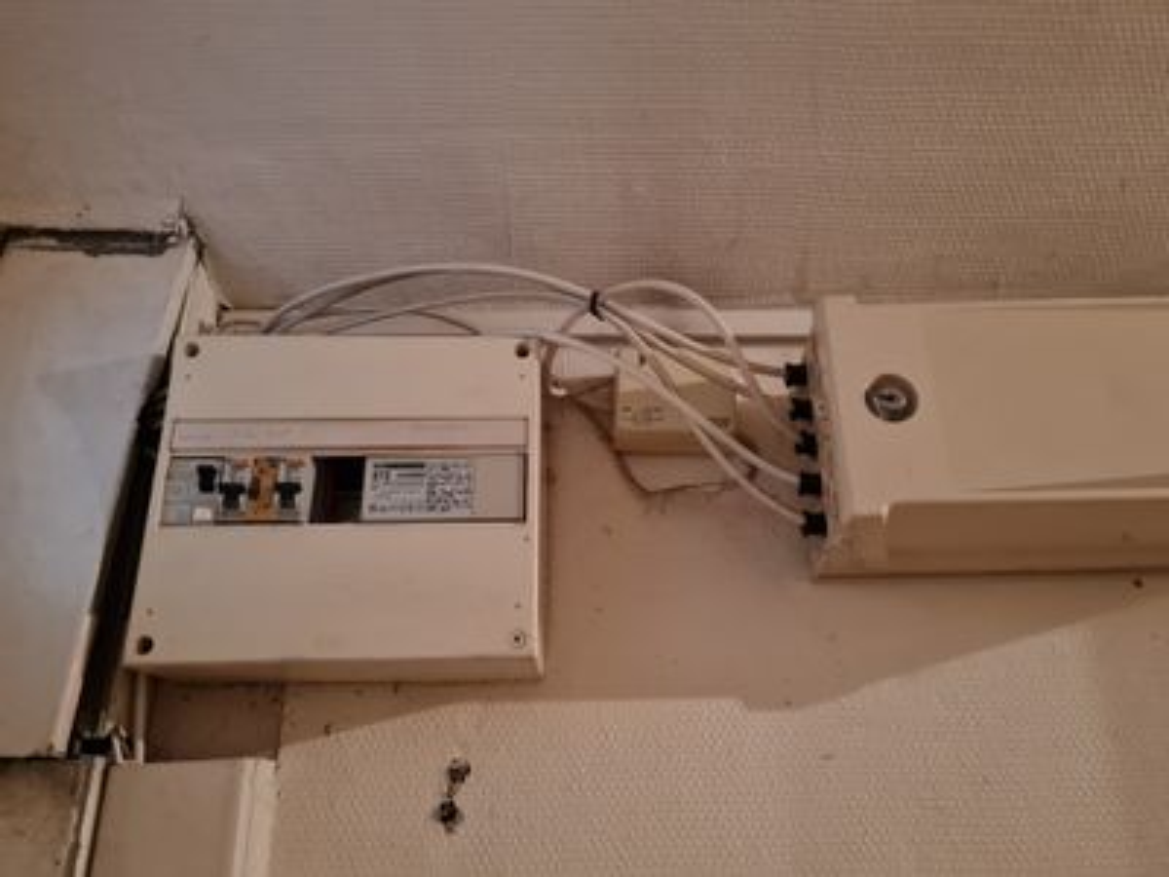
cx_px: 584
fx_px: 878
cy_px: 438
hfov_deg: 67.3
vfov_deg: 53.1
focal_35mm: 26
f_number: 1.8
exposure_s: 1/25
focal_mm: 5.4
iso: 640
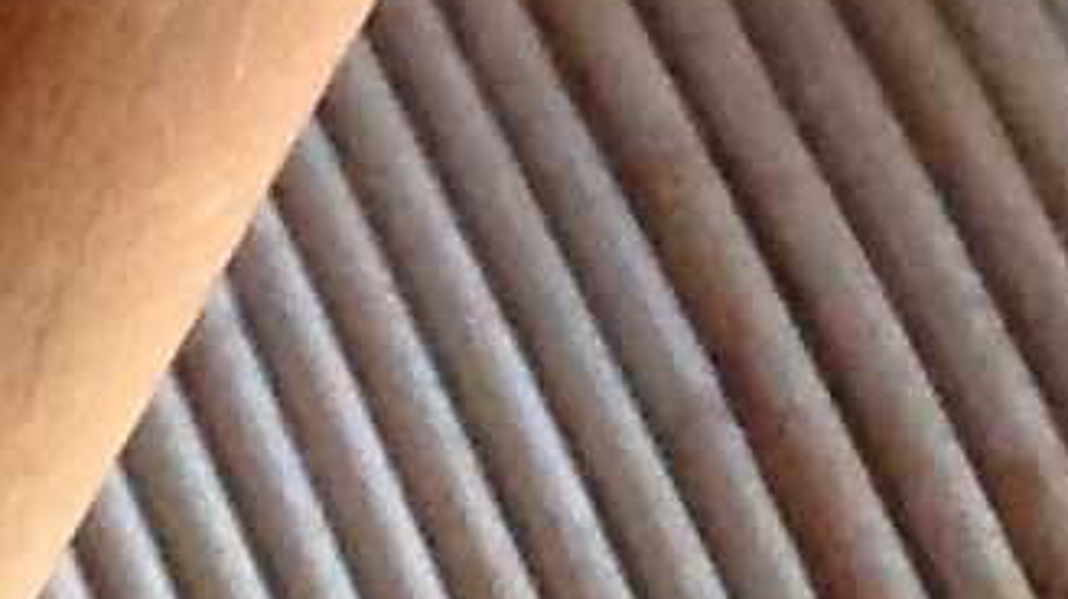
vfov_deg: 4.0
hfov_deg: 6.3
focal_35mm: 301
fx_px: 8519
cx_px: -2608
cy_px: 85
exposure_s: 1/15
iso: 320
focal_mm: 4.28
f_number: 2.4
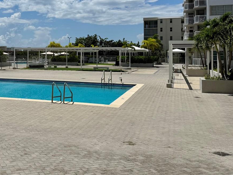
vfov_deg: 32.2
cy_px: 41
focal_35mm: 44
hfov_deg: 41.3
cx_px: 49
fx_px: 296
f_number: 1.78
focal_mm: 6.76
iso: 80
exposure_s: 1/12346
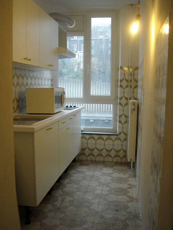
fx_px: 247
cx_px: 82
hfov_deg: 38.6
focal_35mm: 37
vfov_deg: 50.2
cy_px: 116
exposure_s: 1/60
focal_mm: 5.7
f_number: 2.8
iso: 270
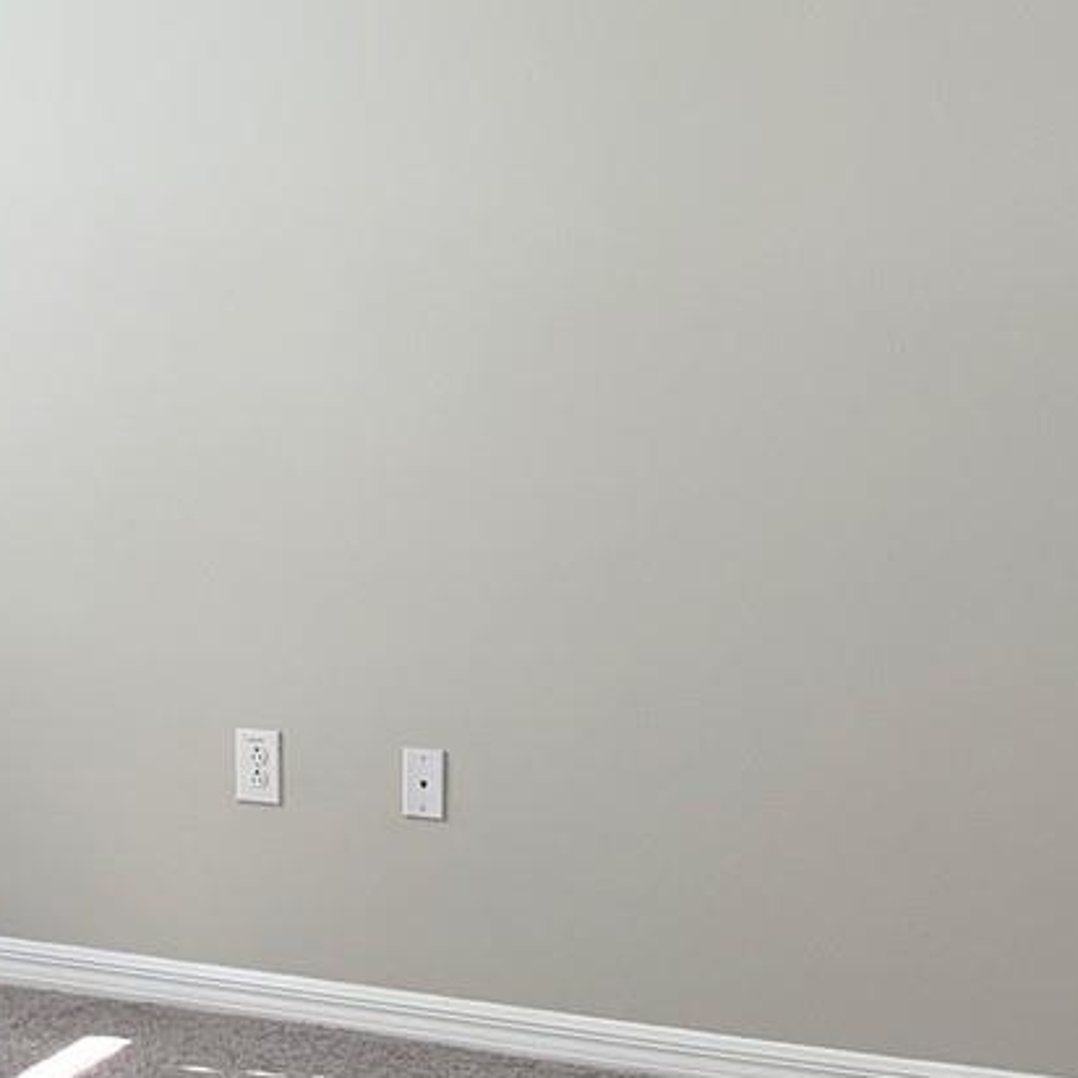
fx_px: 3136
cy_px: 373
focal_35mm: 89
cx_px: 52
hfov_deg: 19.1
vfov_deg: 19.5
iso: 40
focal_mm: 4.25
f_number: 1.8
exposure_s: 1/120
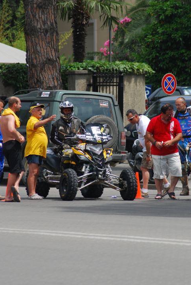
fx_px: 2730
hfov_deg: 4.0
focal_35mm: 344
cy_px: 142
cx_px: 98
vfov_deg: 6.0
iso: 200
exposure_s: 1/500
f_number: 8
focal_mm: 220
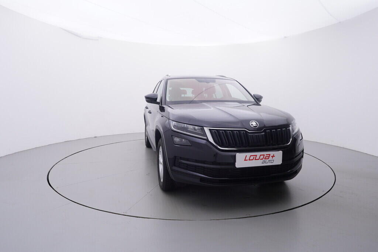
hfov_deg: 77.3
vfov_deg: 56.2
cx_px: 189
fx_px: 236
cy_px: 126
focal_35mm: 22
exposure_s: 1/80
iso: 200
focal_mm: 15
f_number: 5
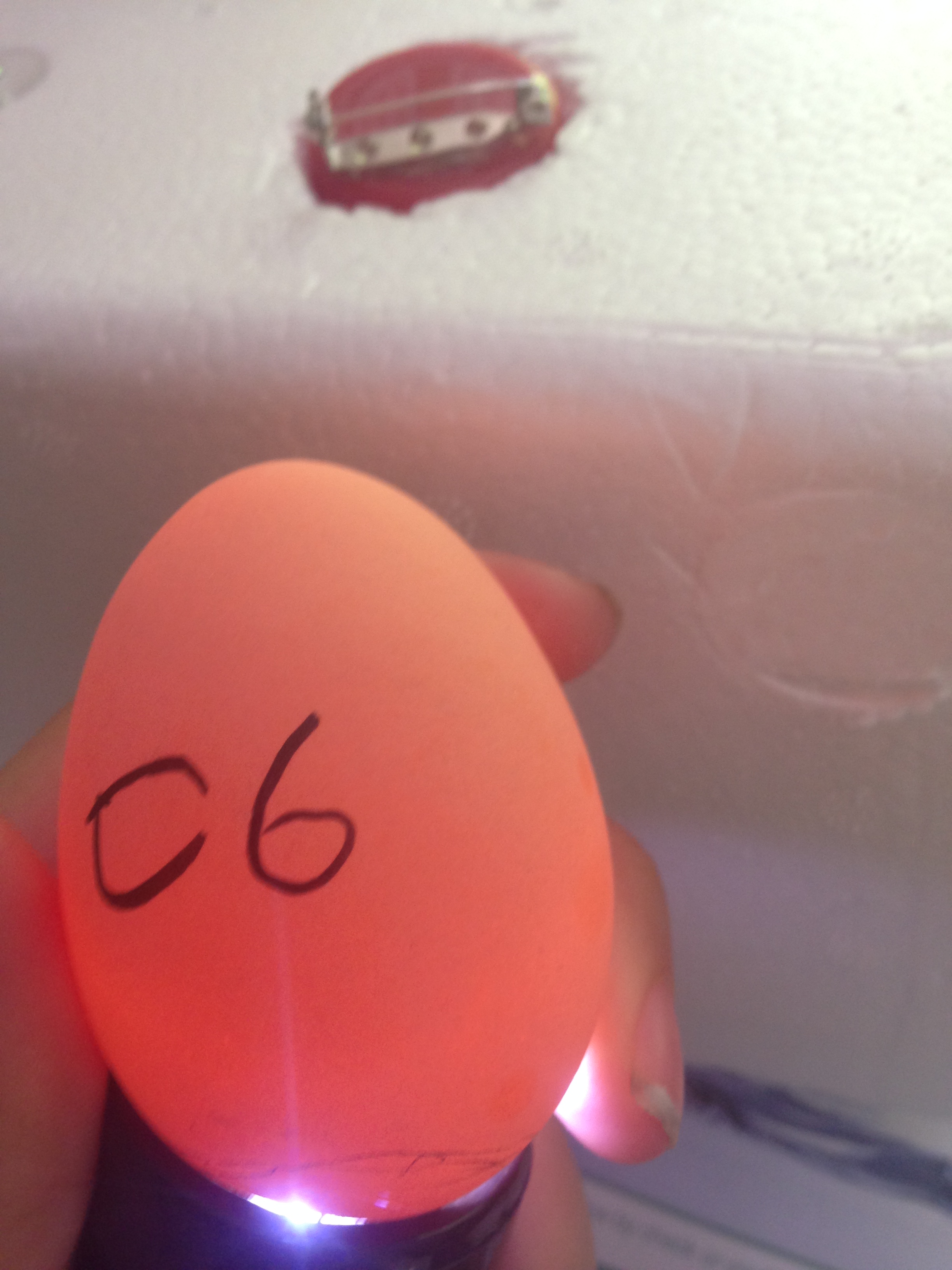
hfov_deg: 42.9
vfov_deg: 55.4
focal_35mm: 33
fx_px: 1210
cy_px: 635
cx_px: 476
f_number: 2.4
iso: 100
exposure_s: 1/20
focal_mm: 4.12
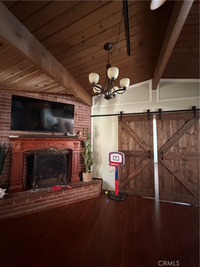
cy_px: 134
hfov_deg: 85.7
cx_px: 100
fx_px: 108
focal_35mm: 14
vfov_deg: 102.1
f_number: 2.2
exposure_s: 1/40
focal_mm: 2.22
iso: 1600
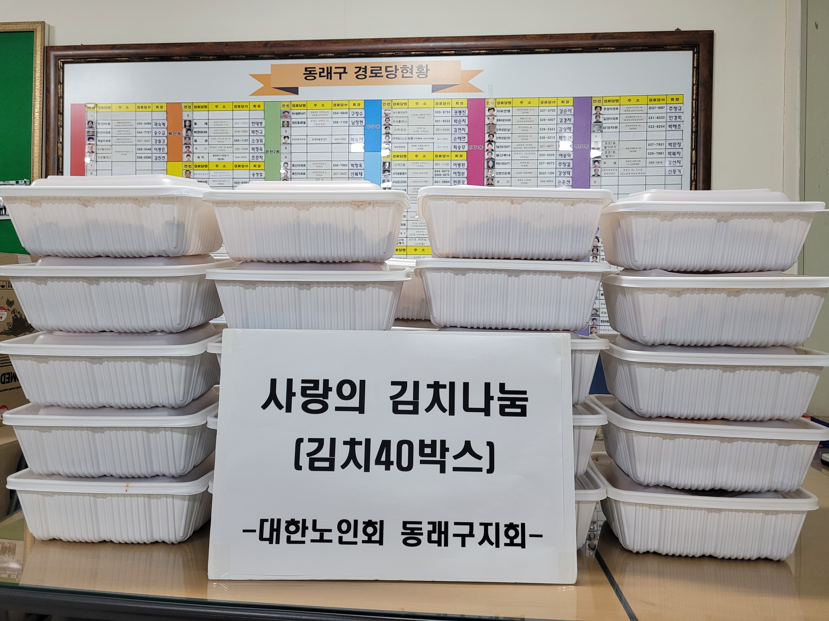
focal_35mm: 26
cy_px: 310
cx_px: 414
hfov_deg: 67.3
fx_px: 623
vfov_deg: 53.1
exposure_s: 1/120
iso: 320
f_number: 1.8
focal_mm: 5.4
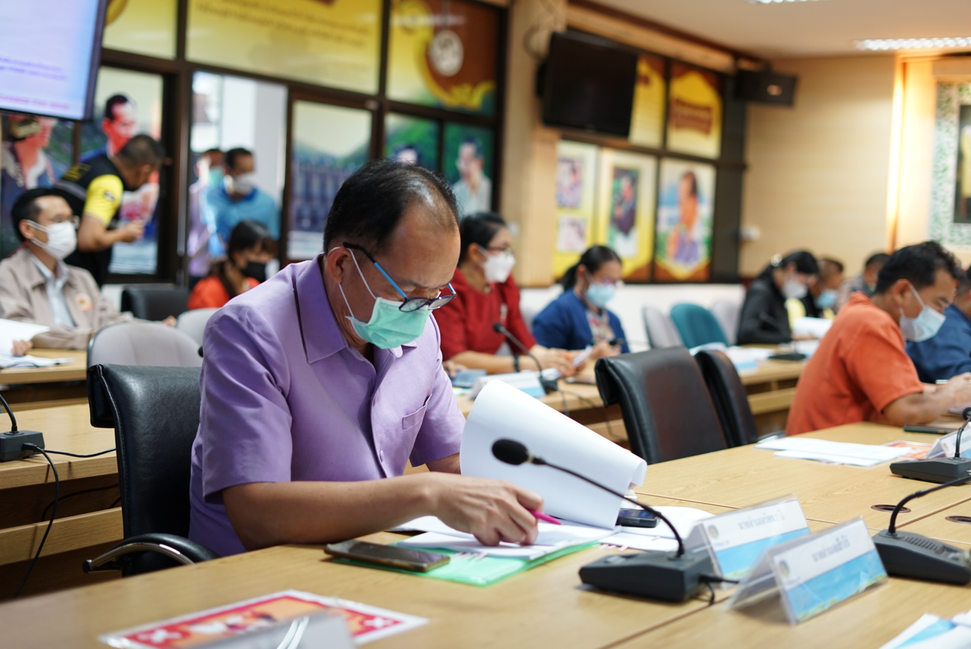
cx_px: 486
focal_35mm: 50
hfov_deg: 39.6
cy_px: 324
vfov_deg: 27.0
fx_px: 1350
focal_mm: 50
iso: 400
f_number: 2.2
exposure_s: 1/50
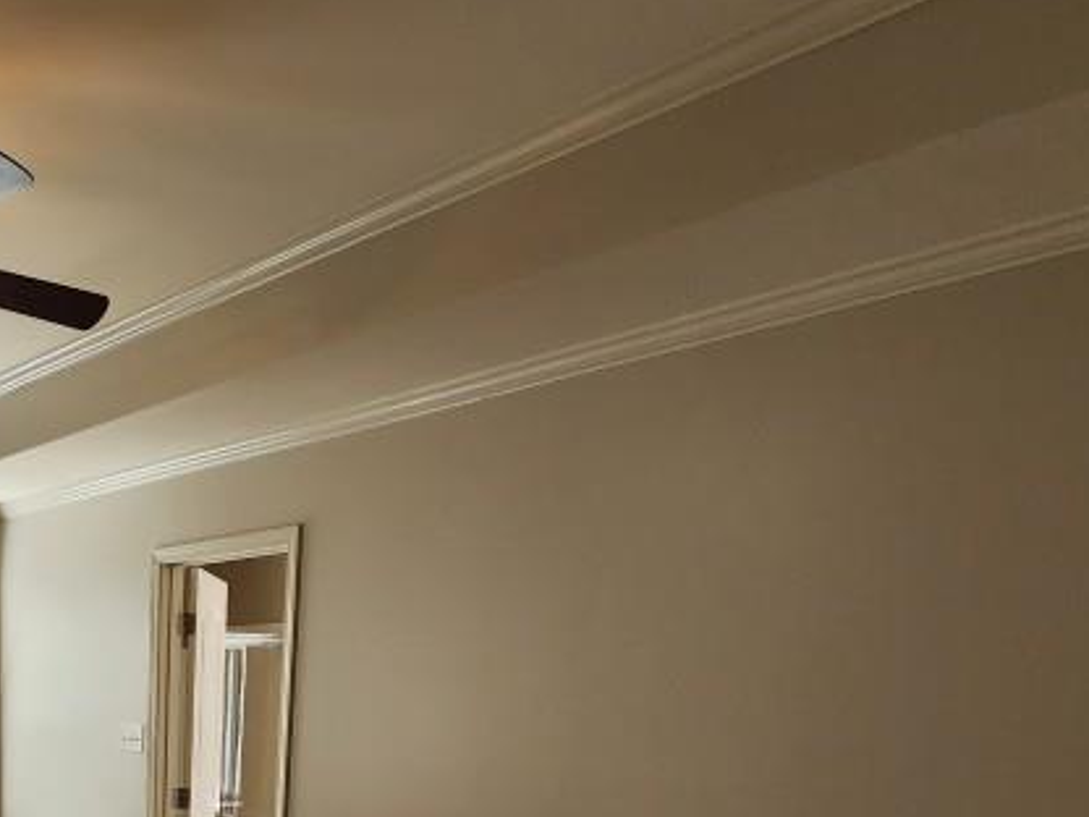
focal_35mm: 32
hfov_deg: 49.0
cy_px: 945
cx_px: 58
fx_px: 1007
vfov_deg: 35.9
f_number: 2.2
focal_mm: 2.2
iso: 100
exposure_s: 1/120
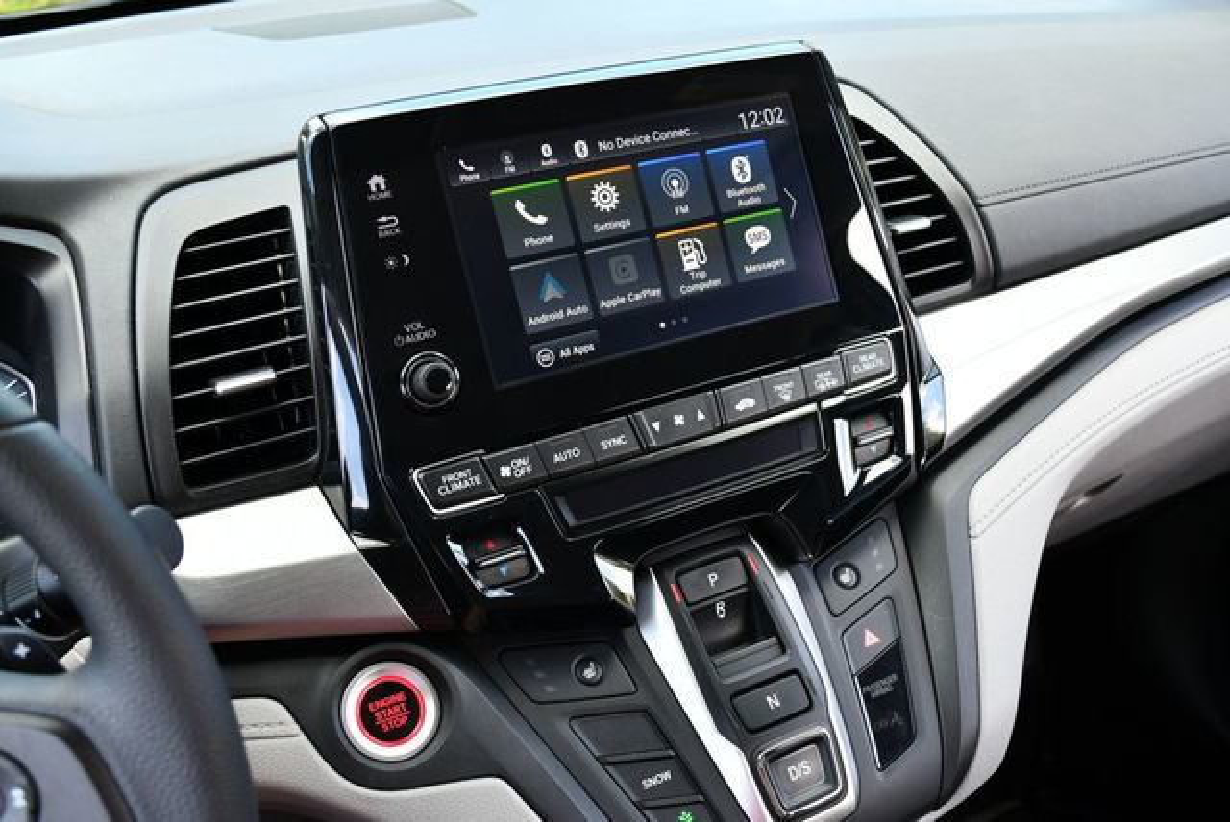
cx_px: 615
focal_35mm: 36
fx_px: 1231
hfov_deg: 53.1
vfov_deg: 36.9
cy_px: 411
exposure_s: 1/250
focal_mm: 18
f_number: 3.5
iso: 400
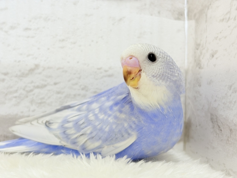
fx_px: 356
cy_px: 89
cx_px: 118
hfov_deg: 36.8
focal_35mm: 52
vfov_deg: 28.0
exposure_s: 1/50
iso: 50
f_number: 1.6
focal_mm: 5.96
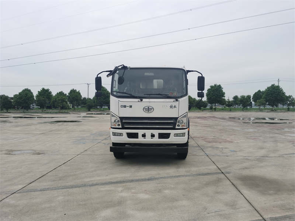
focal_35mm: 27
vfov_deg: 51.4
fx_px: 230
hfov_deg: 65.3
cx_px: 148
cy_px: 110
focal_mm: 5.56
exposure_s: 1/1754
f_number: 1.6
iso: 50
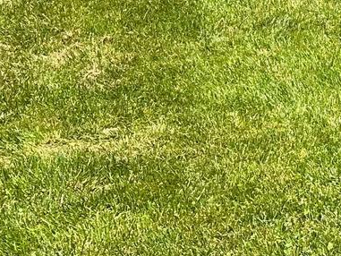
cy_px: -216
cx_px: 711
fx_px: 1271
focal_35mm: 129
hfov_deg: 13.0
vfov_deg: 10.7
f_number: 1.78
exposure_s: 1/1613
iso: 80
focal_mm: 6.86
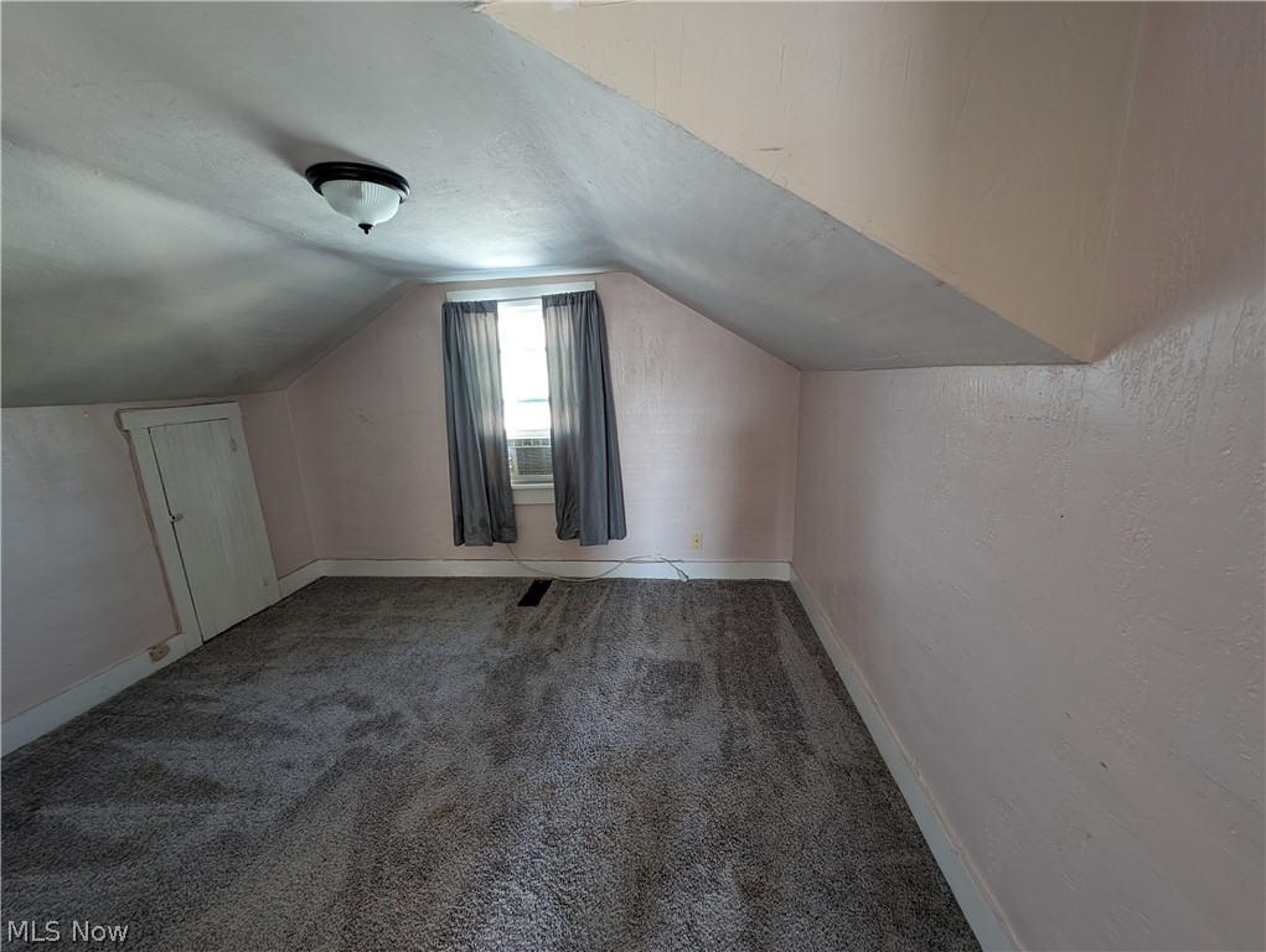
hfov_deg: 110.5
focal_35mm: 12
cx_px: 633
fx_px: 439
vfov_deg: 94.6
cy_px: 476
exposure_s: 1/53.7
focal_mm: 2.23
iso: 186
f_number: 1.95
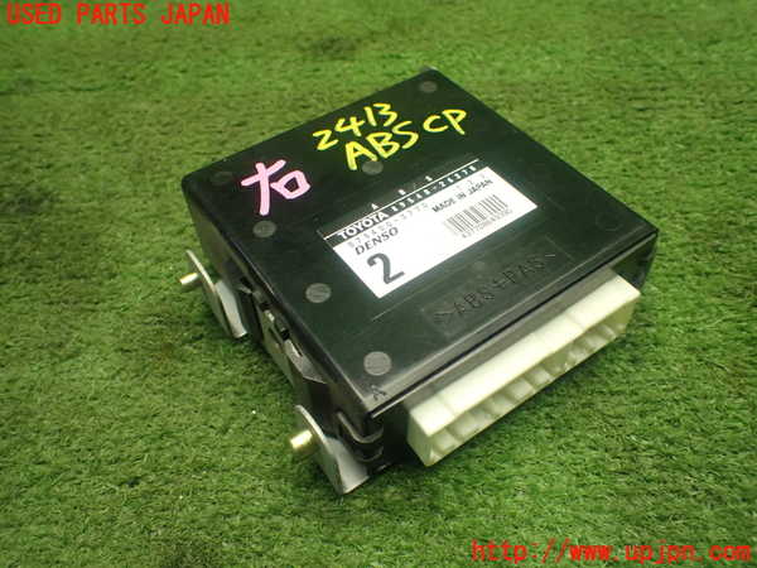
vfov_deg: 46.8
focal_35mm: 30
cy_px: 284
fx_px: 656
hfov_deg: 60.0
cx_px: 378
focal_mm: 5.4
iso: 500
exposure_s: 1/125
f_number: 2.3
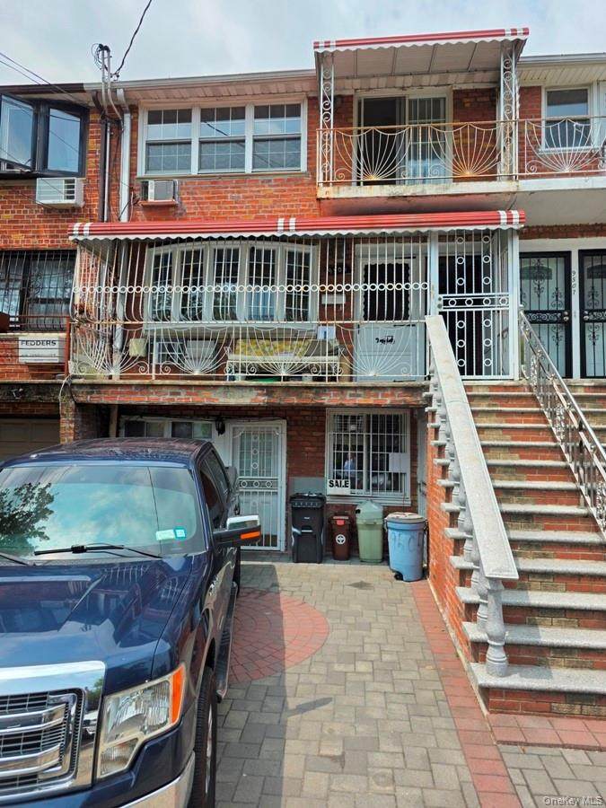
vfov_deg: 73.9
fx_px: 537
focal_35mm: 23
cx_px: 303
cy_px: 404
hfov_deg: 58.9
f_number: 1.7
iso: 80
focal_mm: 6.3
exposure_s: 1/5447
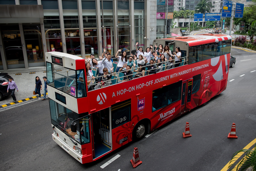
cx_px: 128
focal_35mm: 31
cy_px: 86
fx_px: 221
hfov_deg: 60.3
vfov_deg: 42.4
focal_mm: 31
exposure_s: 1/100
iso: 160
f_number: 8
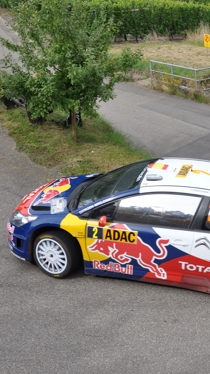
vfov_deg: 33.8
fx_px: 614
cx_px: 167
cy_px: 186
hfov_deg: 19.2
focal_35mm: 62
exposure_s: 1/320
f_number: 9
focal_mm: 26
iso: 200
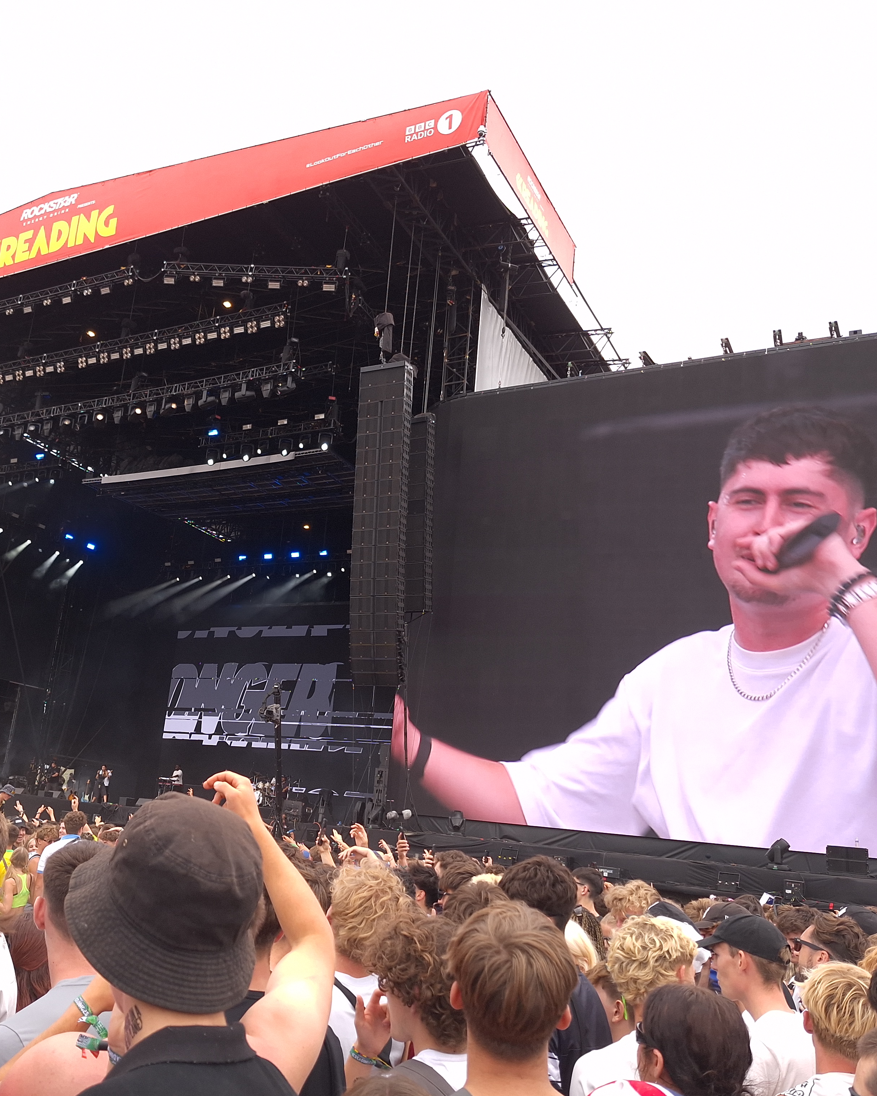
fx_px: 973
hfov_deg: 48.0
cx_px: 326
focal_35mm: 30
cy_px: 548
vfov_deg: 58.8
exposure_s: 1/750
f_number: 1.8
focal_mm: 5.54
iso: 64
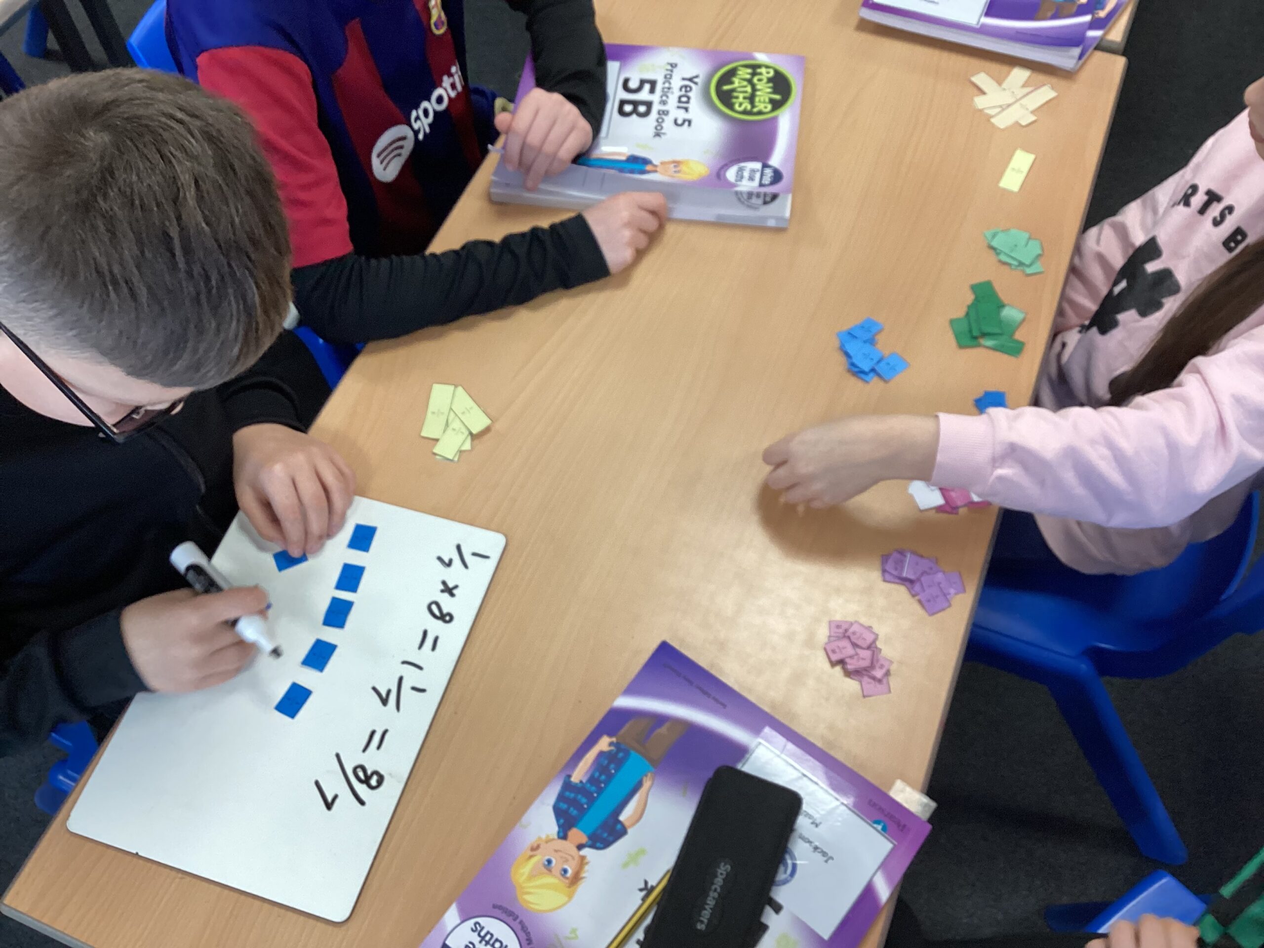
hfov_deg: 58.4
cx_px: 632
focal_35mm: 31
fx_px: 1132
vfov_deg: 45.4
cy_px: 474
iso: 100
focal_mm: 3.3
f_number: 2.4
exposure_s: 1/50
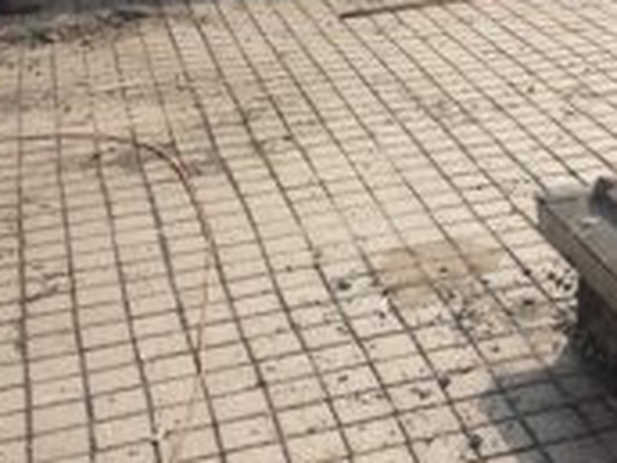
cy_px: 0
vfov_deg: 17.8
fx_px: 1444
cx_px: 520
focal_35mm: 81
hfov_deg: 23.7
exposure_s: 1/2053
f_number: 2.2
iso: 32
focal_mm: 4.15
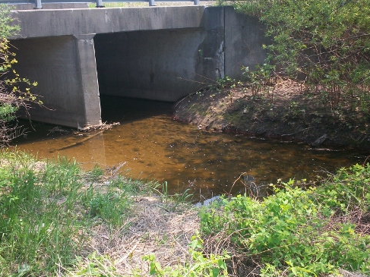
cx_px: 181
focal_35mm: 39
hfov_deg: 47.9
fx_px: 417
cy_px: 138
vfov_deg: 36.8
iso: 80
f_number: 4.5
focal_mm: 6.3
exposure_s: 1/160
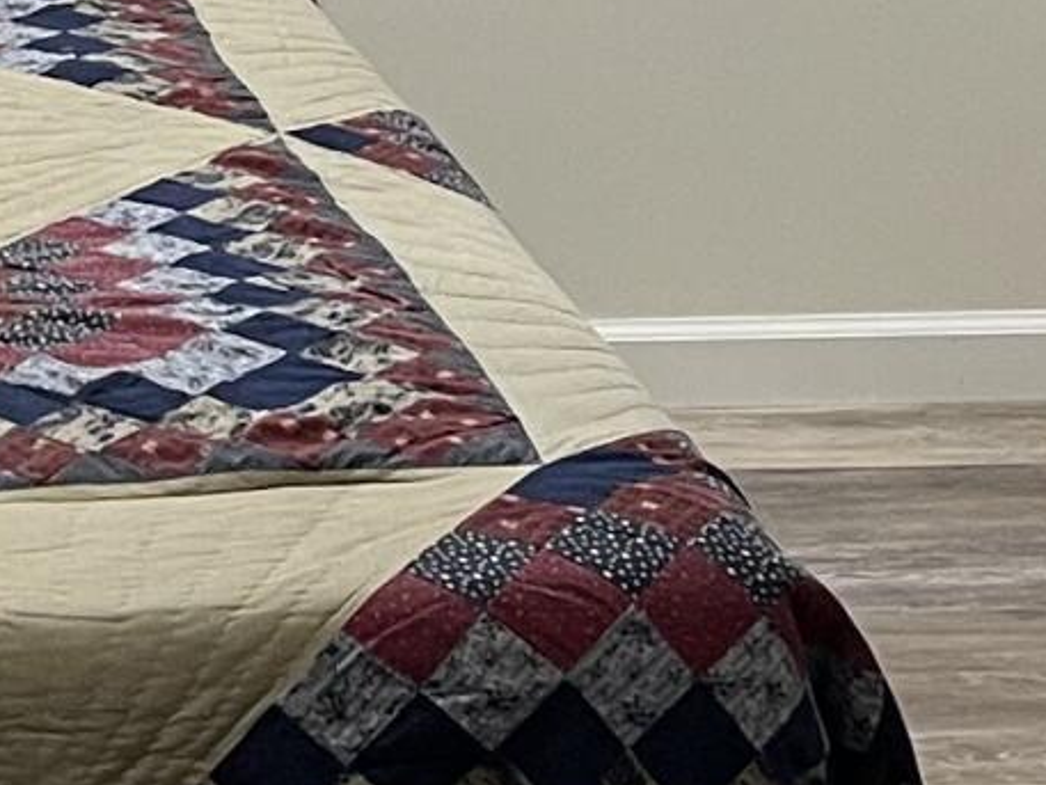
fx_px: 4957
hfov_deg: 11.6
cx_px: -437
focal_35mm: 164
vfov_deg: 8.7
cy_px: -574
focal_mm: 5.1
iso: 100
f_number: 1.6
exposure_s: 1/60
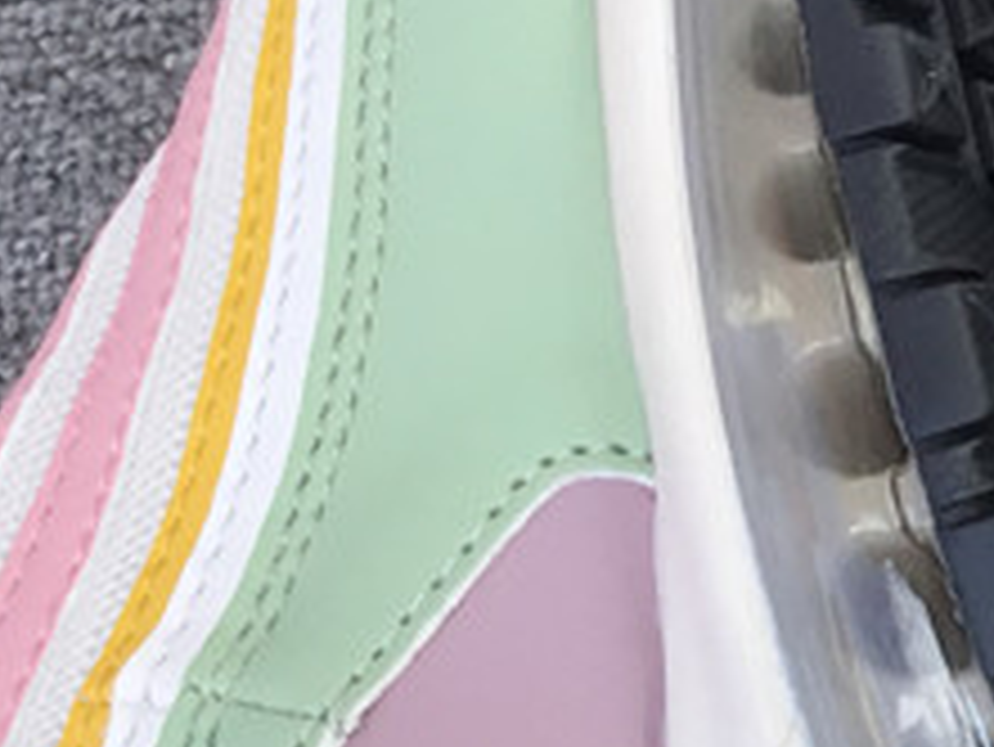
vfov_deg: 11.5
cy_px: 925
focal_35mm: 126
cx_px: 1903
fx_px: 3620
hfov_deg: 13.6
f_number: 2.4
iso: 25
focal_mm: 3.3
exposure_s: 1/362
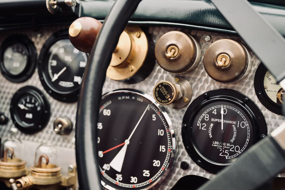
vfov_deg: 26.5
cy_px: 95
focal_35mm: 51
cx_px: 142
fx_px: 404
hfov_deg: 38.9
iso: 800
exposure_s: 1/80
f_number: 3.5
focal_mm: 51
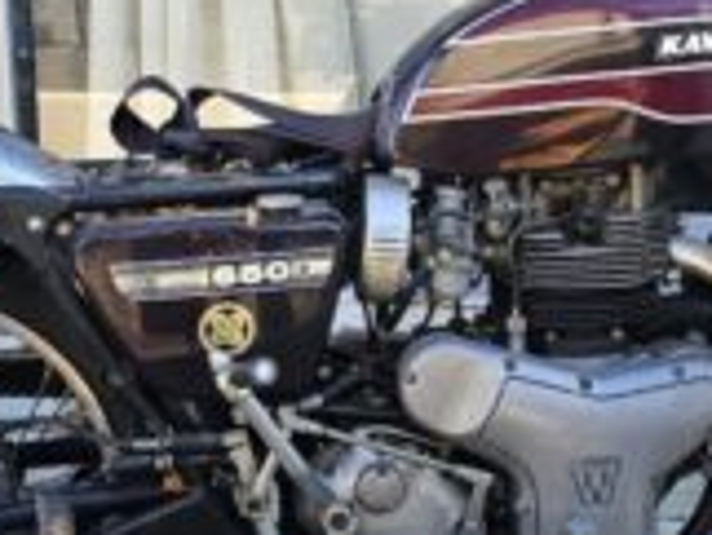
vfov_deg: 18.8
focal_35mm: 78
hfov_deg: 25.0
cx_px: 363
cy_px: 155
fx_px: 1606
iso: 100
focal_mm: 6.3
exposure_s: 1/359
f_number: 1.7
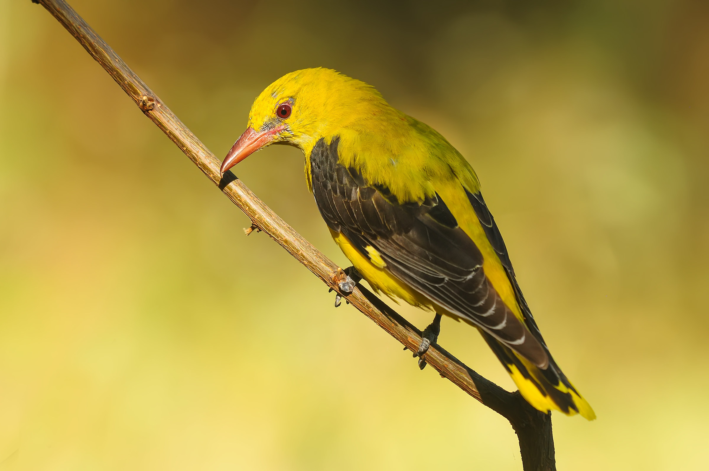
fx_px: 14753
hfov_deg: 2.8
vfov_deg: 1.8
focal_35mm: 750
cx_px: 354
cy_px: 236
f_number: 7.1
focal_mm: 500
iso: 320
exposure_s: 1/640
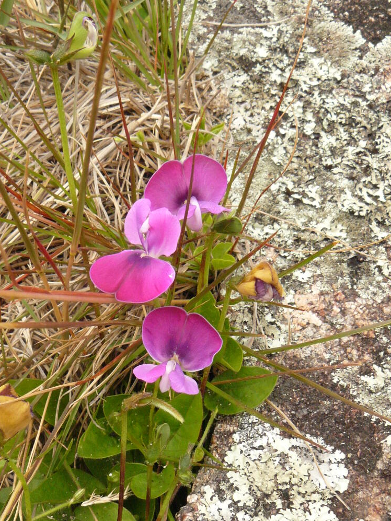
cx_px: 145
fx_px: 783
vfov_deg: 36.8
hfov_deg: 27.9
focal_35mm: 52
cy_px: 291
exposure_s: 1/200
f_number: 5.6
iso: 200
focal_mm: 6
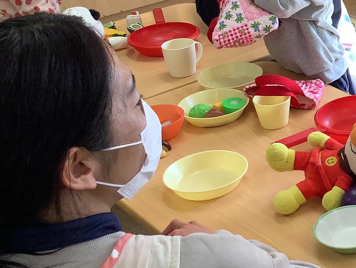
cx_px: 441
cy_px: 75
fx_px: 793
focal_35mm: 77
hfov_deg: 23.0
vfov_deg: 19.1
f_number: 2.4
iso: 40
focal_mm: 3.3
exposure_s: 1/100
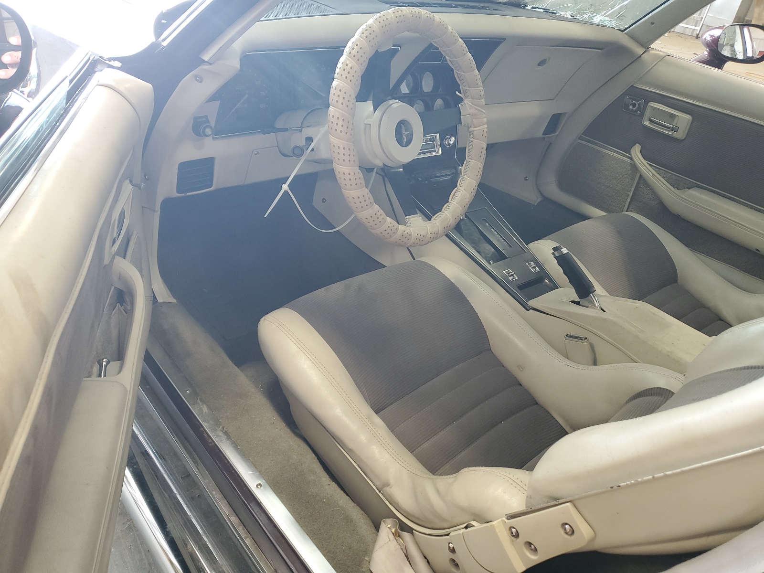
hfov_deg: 67.3
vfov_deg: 53.1
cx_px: 382
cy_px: 286
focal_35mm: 26
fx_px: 574
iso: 59
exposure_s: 1/60.2
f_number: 1.5
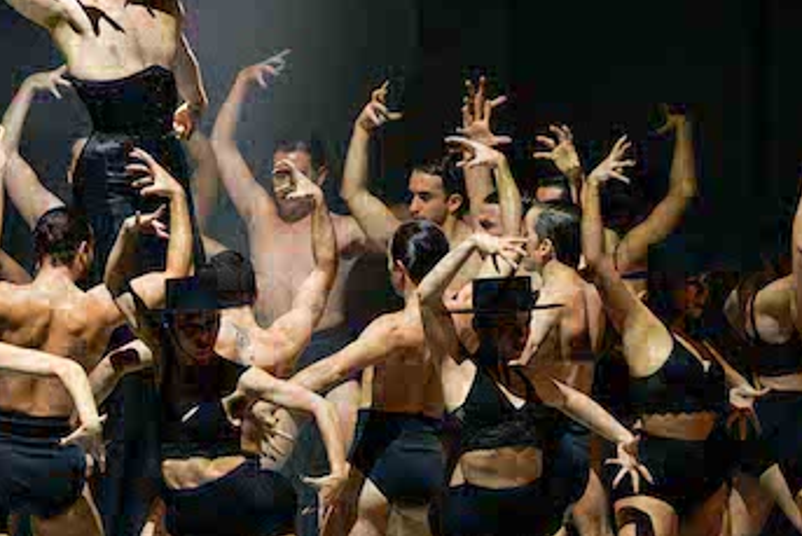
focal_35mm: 467
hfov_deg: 4.4
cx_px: 124
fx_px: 10408
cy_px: 316
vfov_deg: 2.9
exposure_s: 1/320
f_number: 4.5
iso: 6400
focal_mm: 200
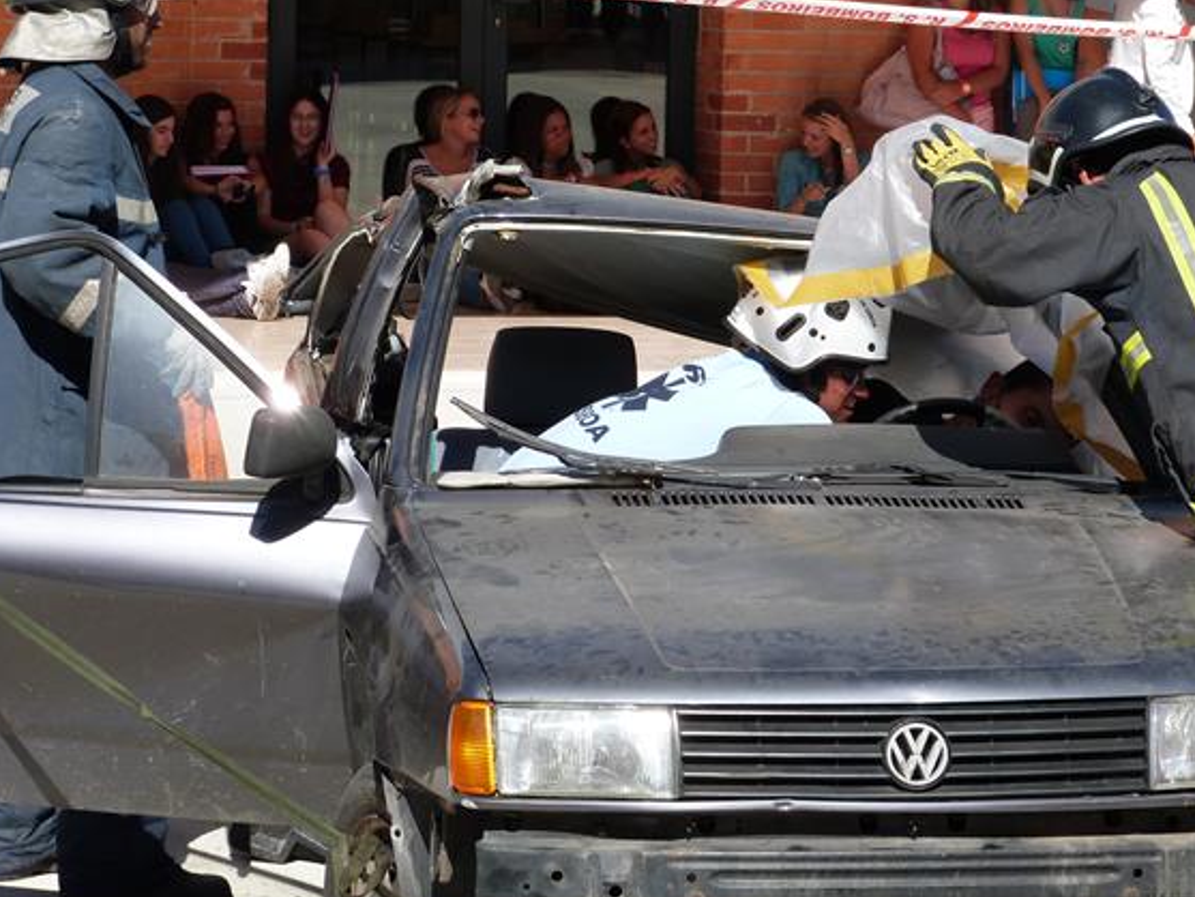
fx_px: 5317
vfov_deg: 9.6
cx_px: 667
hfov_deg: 12.8
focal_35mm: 154
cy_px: 406
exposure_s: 1/400
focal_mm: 24.2
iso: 100
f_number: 5.6
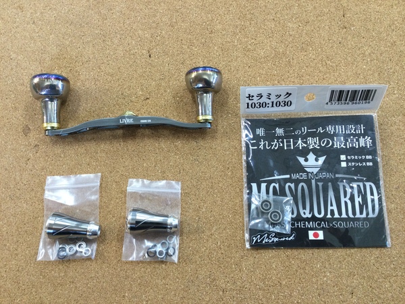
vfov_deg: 45.4
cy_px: 152
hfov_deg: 58.4
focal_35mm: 31
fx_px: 363
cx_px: 202
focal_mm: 3.3
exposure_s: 1/30
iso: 64
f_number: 2.4
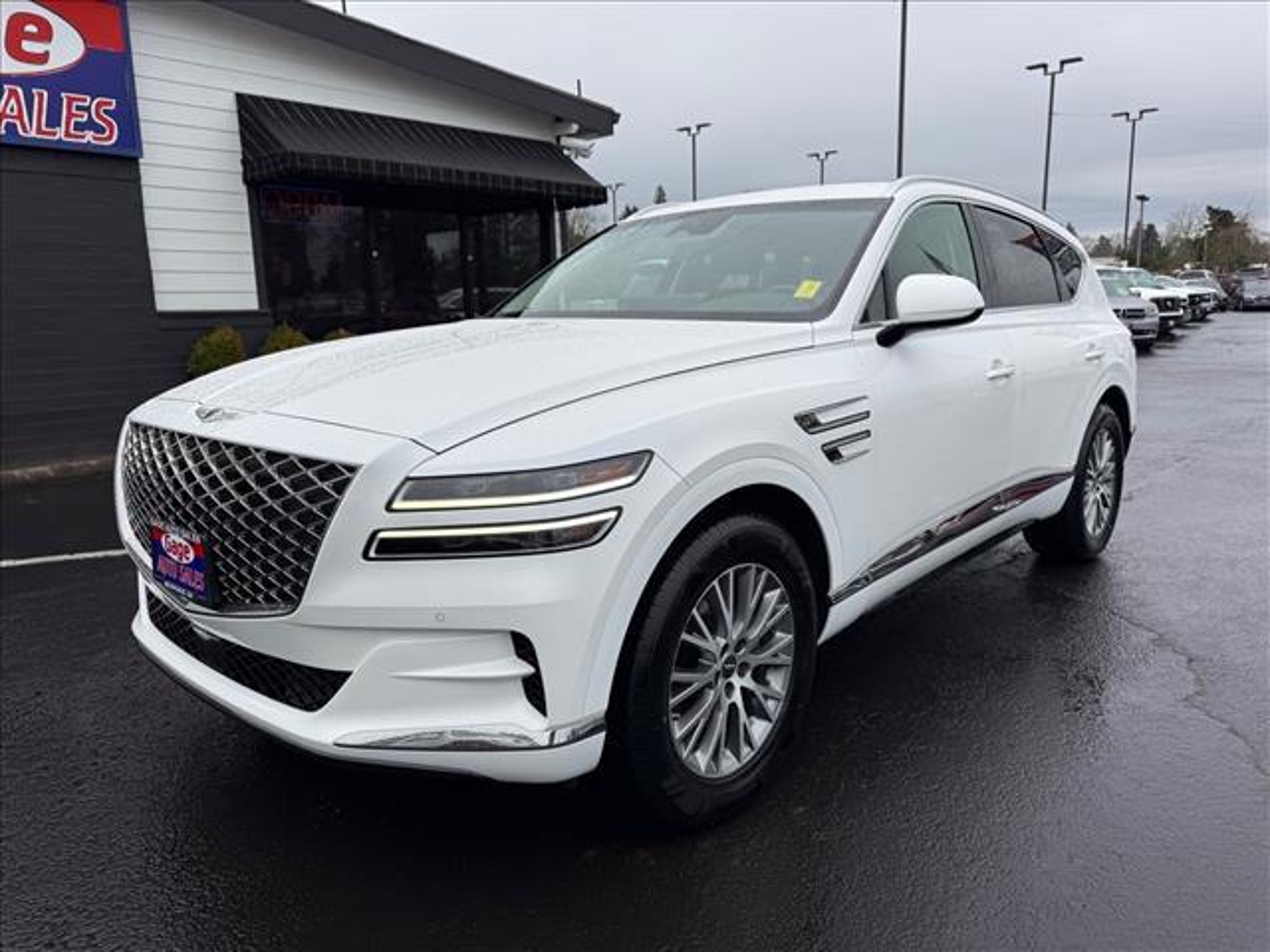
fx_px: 881
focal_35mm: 24
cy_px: 476
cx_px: 635
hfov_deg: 71.6
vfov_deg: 56.8
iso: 80
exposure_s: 1/1337
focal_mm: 6.76
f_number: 1.78
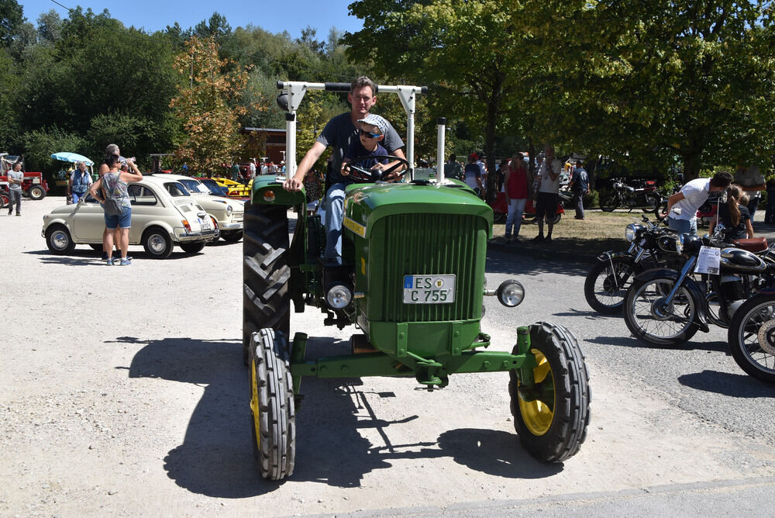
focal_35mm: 36
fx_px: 775
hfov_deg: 53.1
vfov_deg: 36.9
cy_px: 259
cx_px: 388
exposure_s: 1/400
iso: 200
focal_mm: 24
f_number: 10
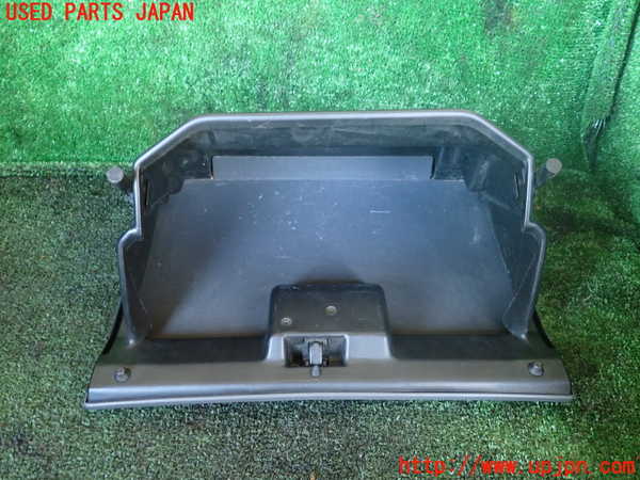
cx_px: 320
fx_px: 555
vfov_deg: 46.8
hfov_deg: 60.0
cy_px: 240
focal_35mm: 30
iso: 800
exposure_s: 1/25
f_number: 2.3
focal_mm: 5.4
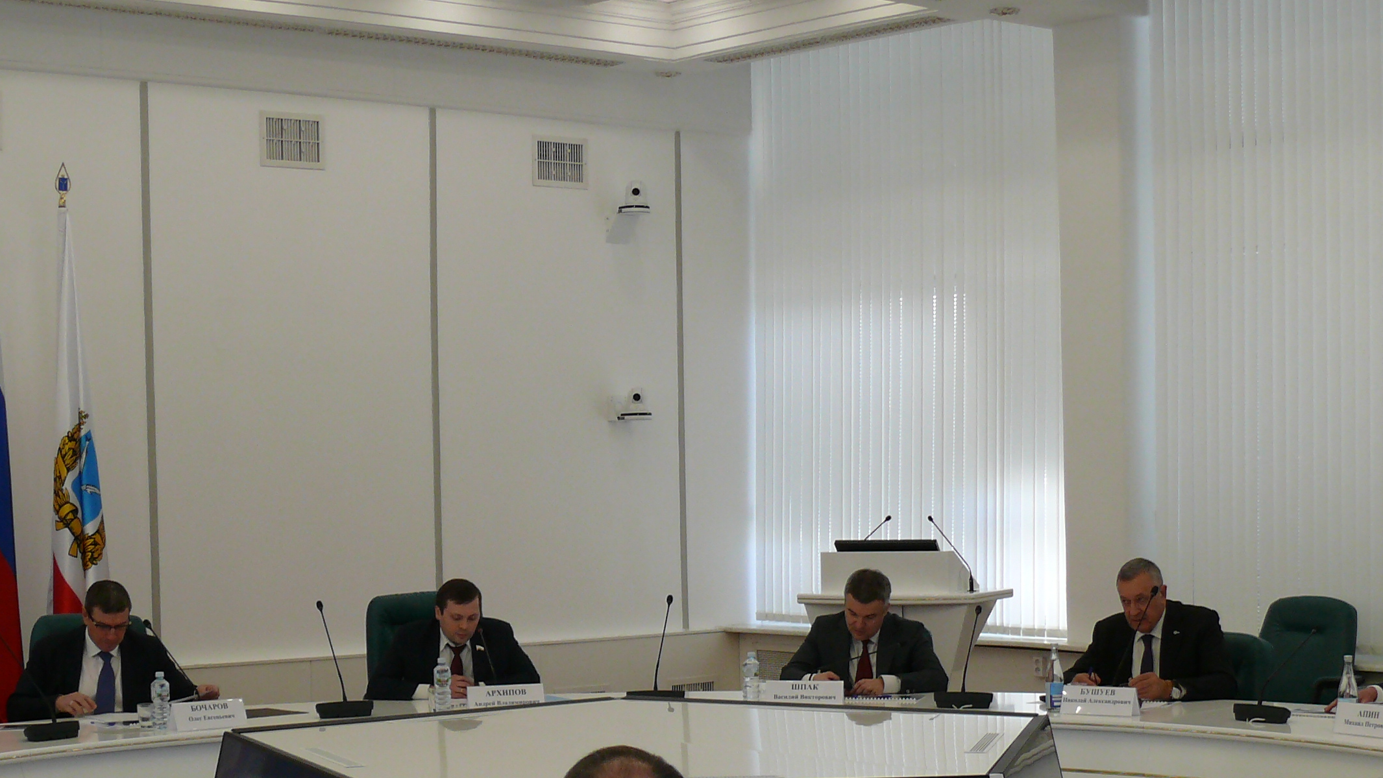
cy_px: 577
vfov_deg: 17.4
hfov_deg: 30.5
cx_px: 577
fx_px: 2531
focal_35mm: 69
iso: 125
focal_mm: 7.8
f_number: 2.8
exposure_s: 1/125
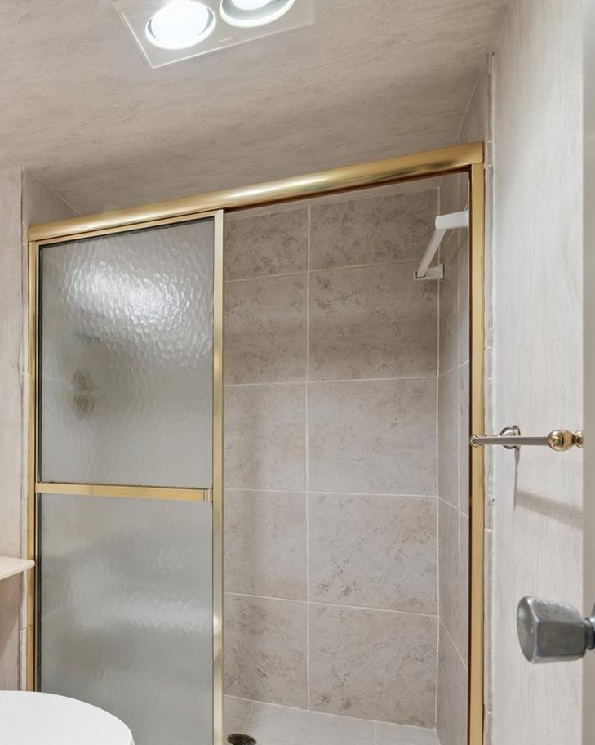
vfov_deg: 61.9
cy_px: 433
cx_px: 41
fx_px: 617
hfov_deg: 45.7
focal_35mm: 28
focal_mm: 17
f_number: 8
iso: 250
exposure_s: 1/8
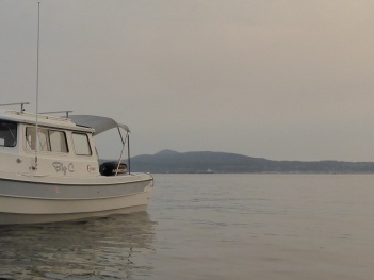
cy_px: 89
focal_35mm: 57
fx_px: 616
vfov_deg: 25.5
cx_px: 12
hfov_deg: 31.6
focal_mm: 4.3
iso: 200
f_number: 4
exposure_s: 1/640
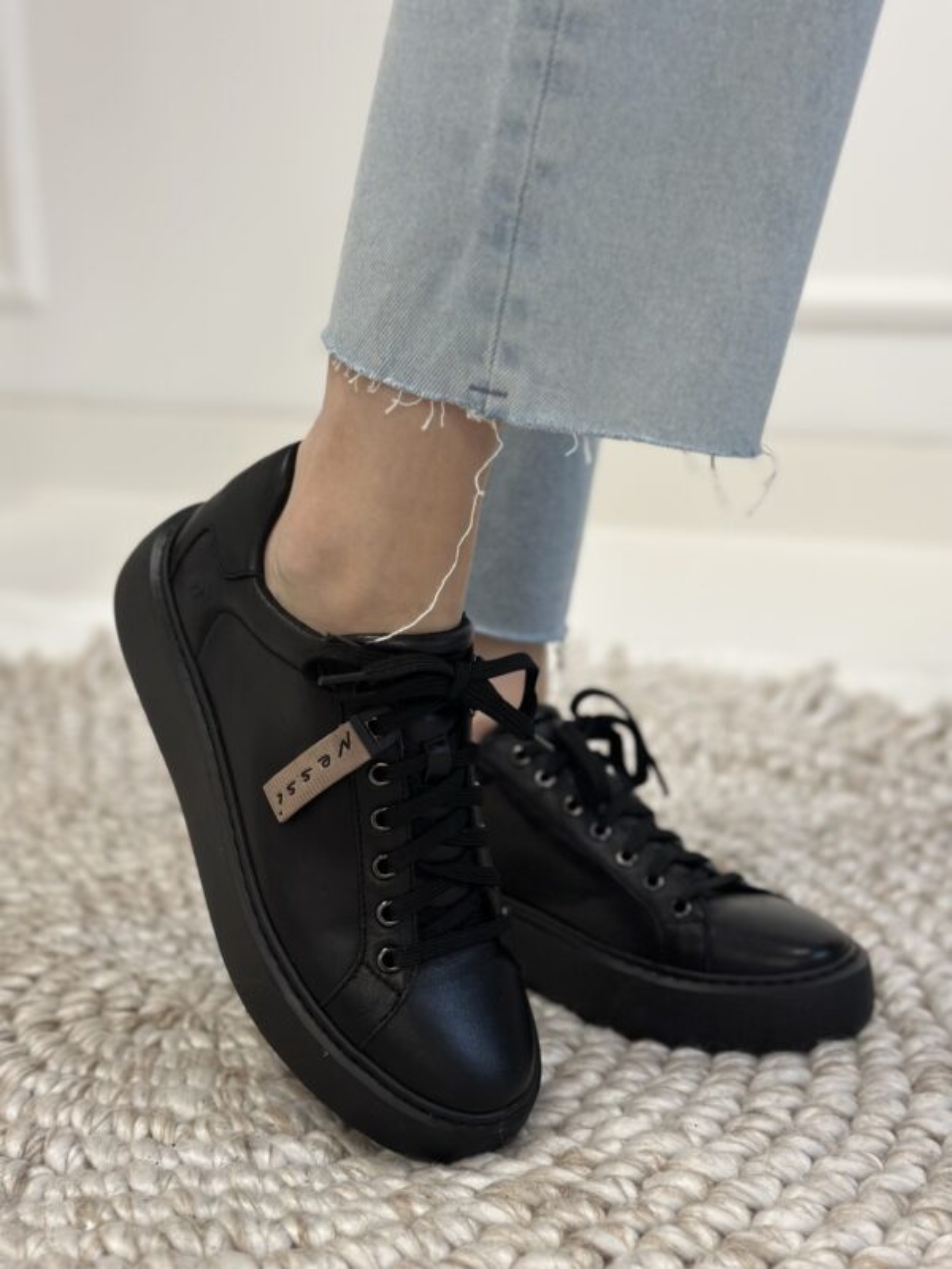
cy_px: 634
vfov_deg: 39.7
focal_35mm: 48
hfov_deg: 30.3
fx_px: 1760
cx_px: 476
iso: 160
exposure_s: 1/100
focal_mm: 6.86
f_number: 1.78
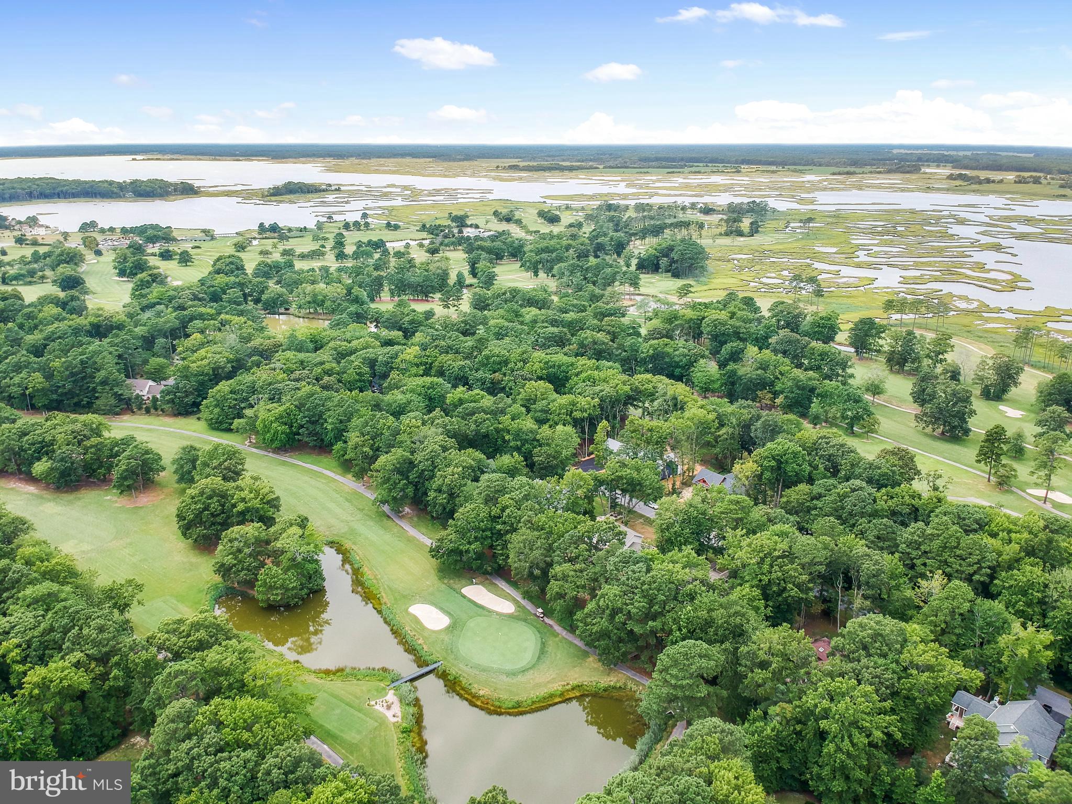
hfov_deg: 69.4
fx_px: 774
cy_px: 402
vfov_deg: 54.9
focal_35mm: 25
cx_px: 536
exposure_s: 1/640
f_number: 2.6
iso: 100
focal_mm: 4.49
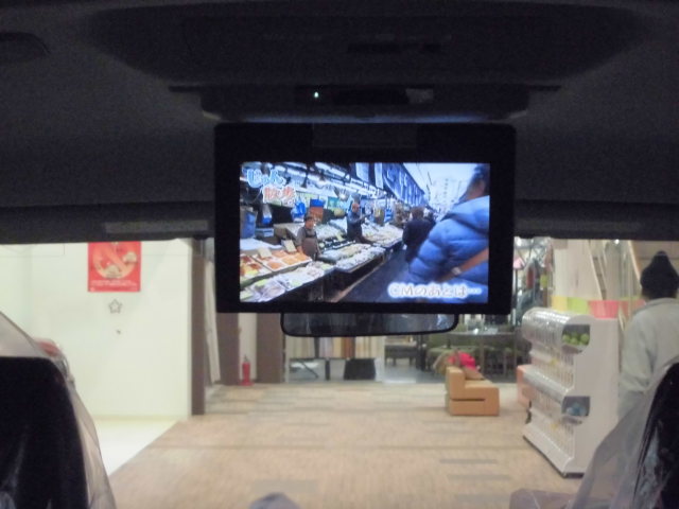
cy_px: 254
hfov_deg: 18.4
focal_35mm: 107
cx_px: 340
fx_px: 2099
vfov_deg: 13.8
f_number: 5.1
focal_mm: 19.2
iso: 800
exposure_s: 1/50
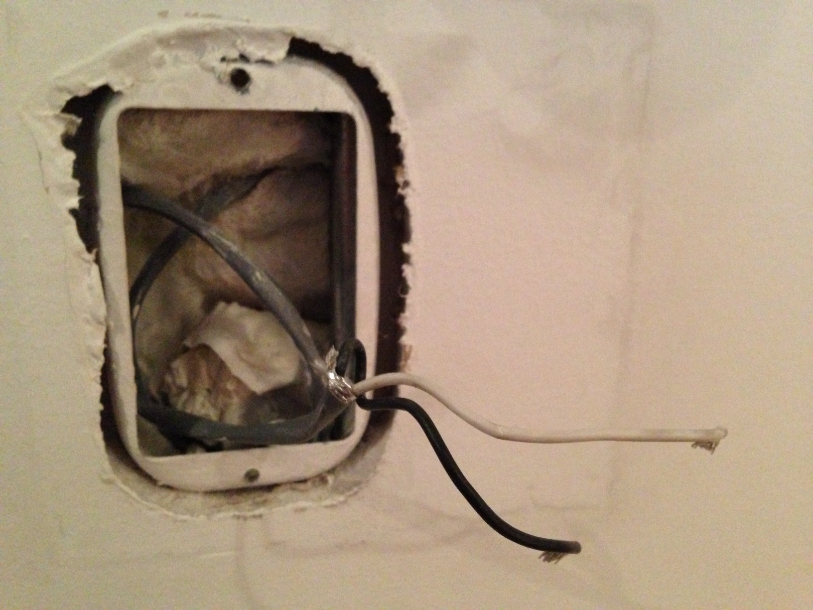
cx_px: 406
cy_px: 305
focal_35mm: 33
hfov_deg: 55.4
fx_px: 775
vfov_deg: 42.9
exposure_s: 1/15
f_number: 2.4
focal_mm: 4.13
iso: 800
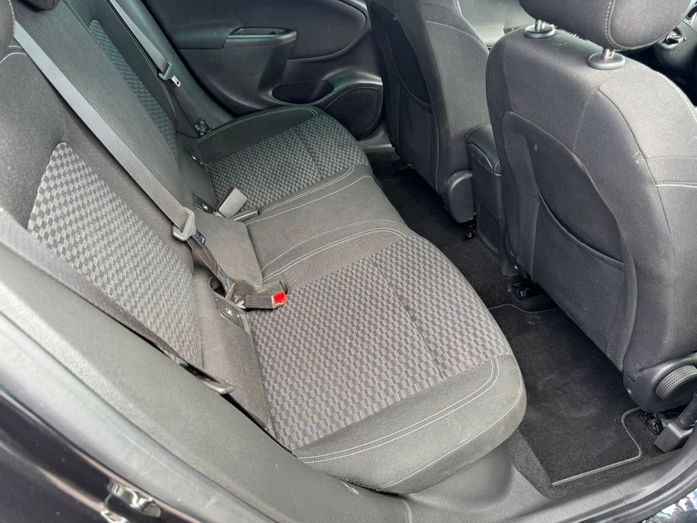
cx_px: 348
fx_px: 483
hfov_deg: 71.6
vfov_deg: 56.8
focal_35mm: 24
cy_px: 262
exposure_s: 1/121
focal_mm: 6.76
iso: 100
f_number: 1.78
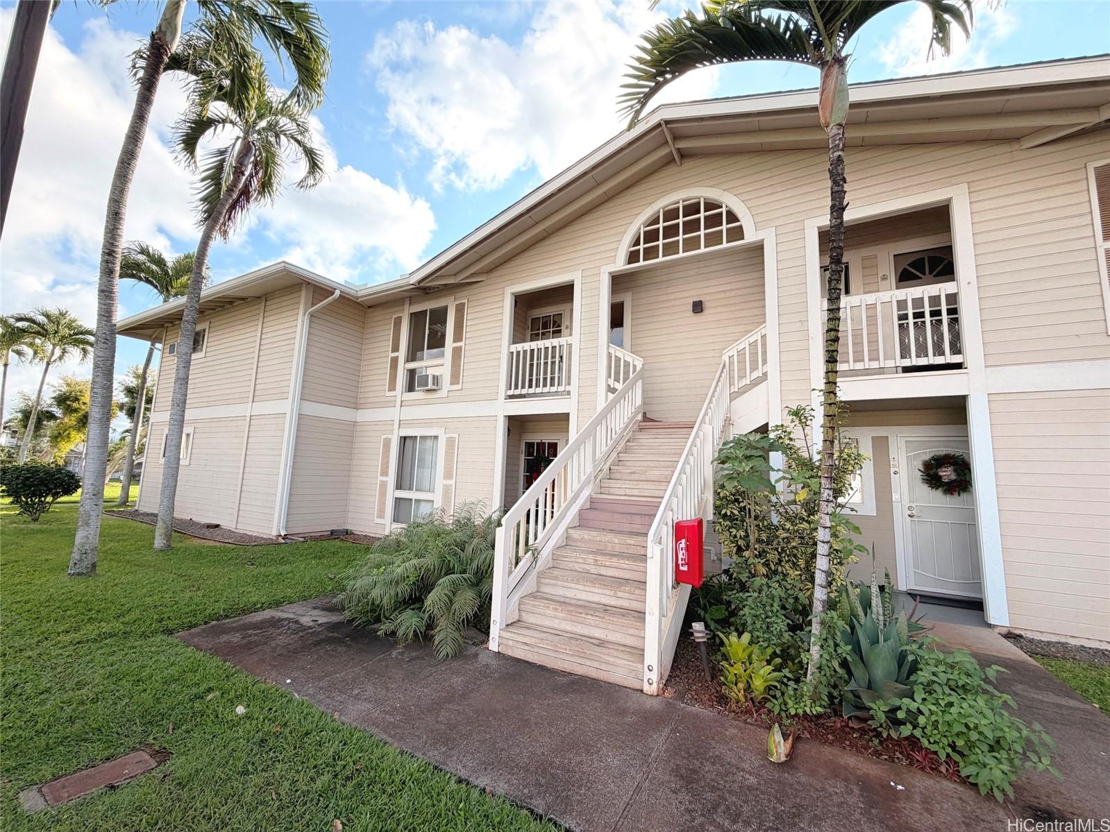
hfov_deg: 102.1
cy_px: 416
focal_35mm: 14
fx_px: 449
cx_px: 555
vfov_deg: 85.7
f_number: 2.2
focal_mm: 2.22
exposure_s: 1/686
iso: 40
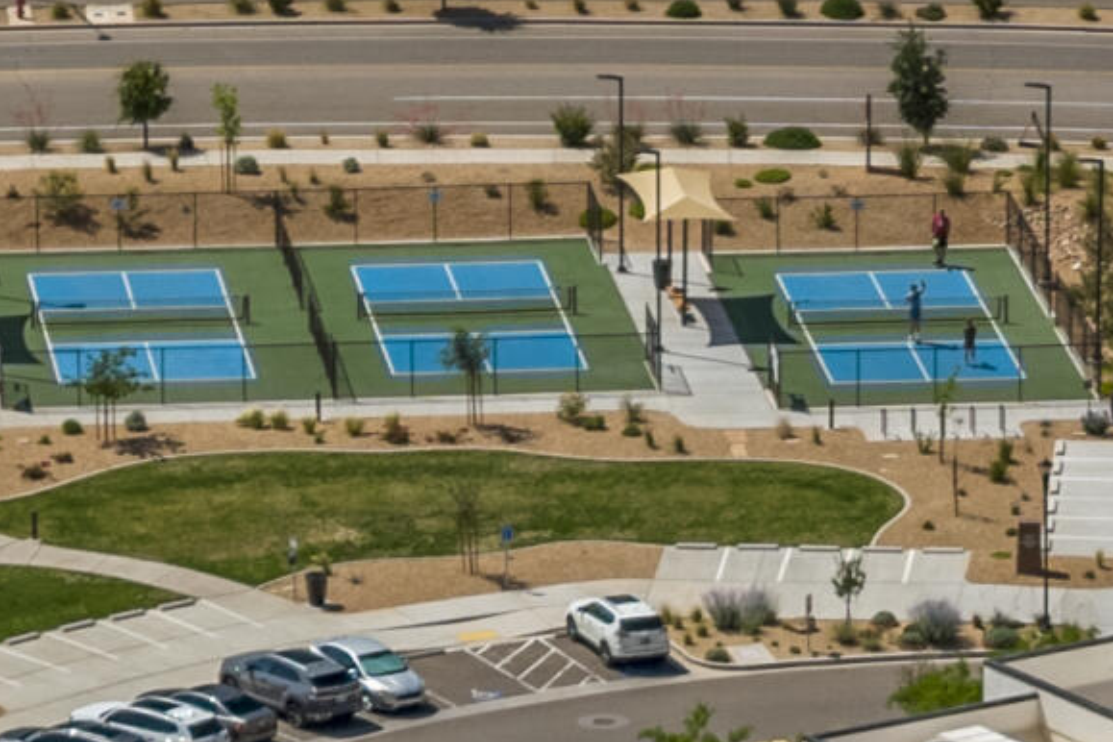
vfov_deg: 3.6
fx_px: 11655
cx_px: 1109
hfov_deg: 5.5
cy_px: 1249
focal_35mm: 377
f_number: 2.8
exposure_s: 1/320
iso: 110
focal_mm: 19.35
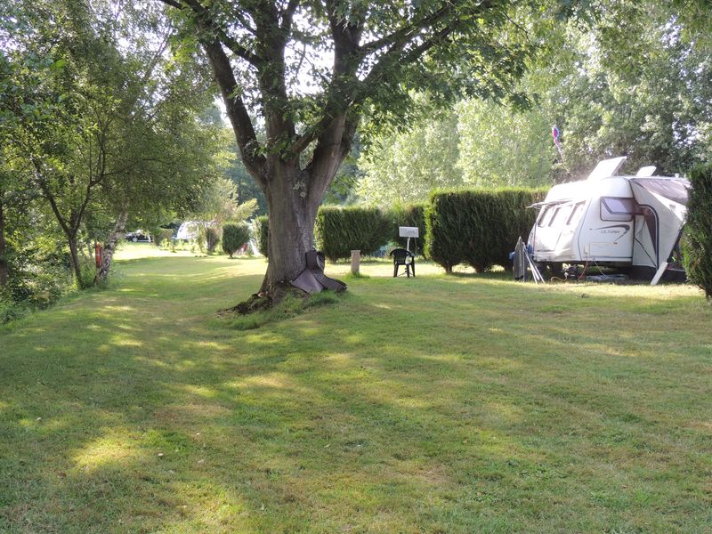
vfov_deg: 36.0
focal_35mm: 40
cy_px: 267
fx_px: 823
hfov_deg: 46.8
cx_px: 356
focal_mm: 7.1
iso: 100
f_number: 3.3
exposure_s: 1/100
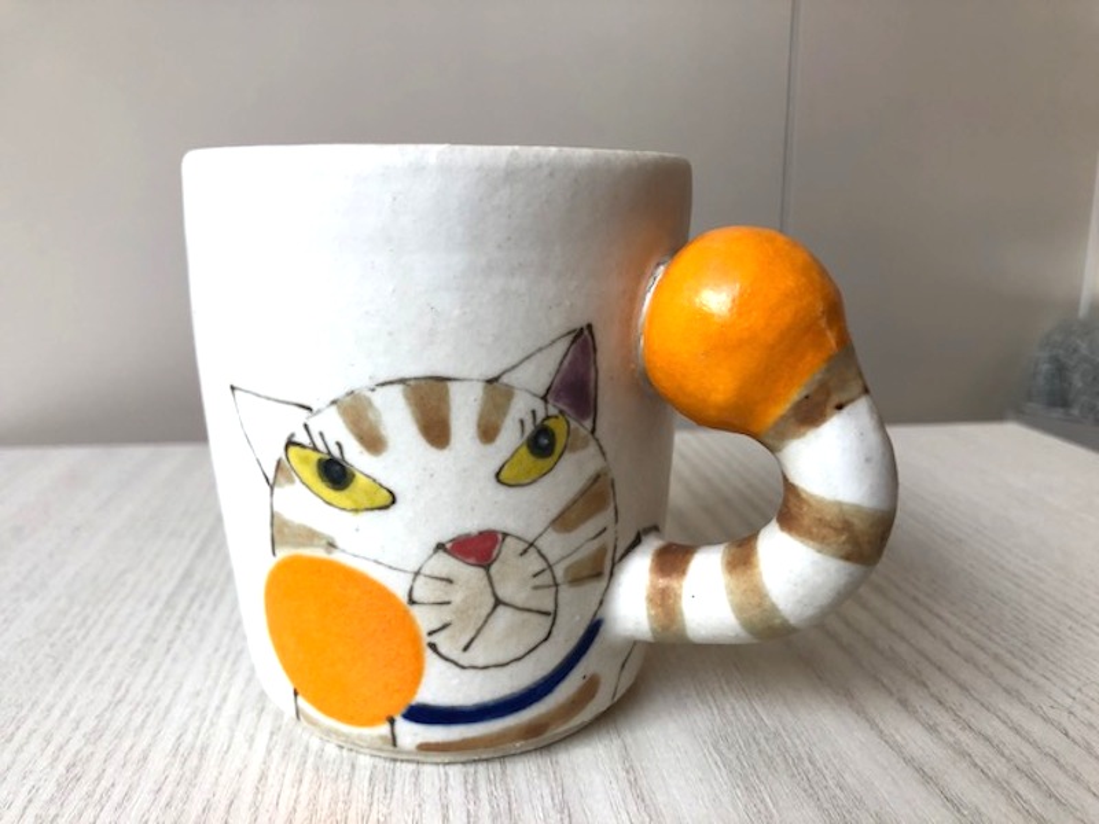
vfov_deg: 49.7
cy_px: 412
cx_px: 550
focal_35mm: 28
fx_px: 889
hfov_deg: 63.4
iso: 20
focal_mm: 4
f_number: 1.8
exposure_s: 1/119
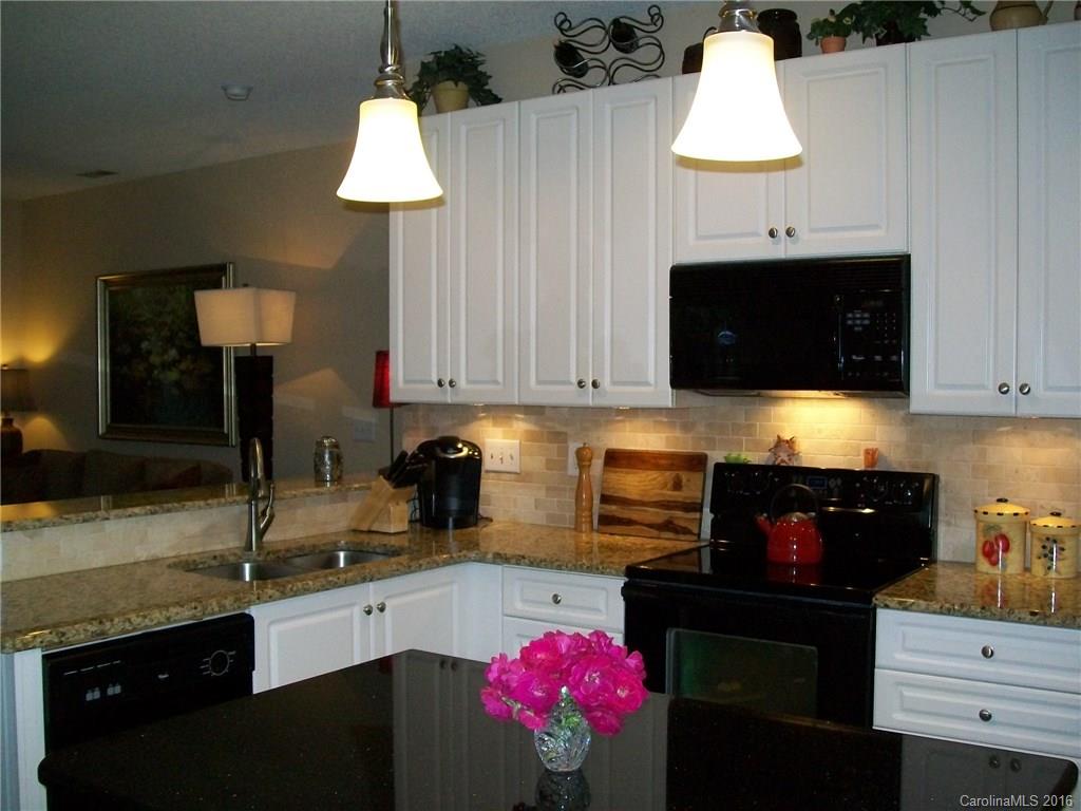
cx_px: 540
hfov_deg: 51.4
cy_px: 406
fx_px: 1124
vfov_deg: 39.7
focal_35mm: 36
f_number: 2.7
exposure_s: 1/60
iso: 160
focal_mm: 6
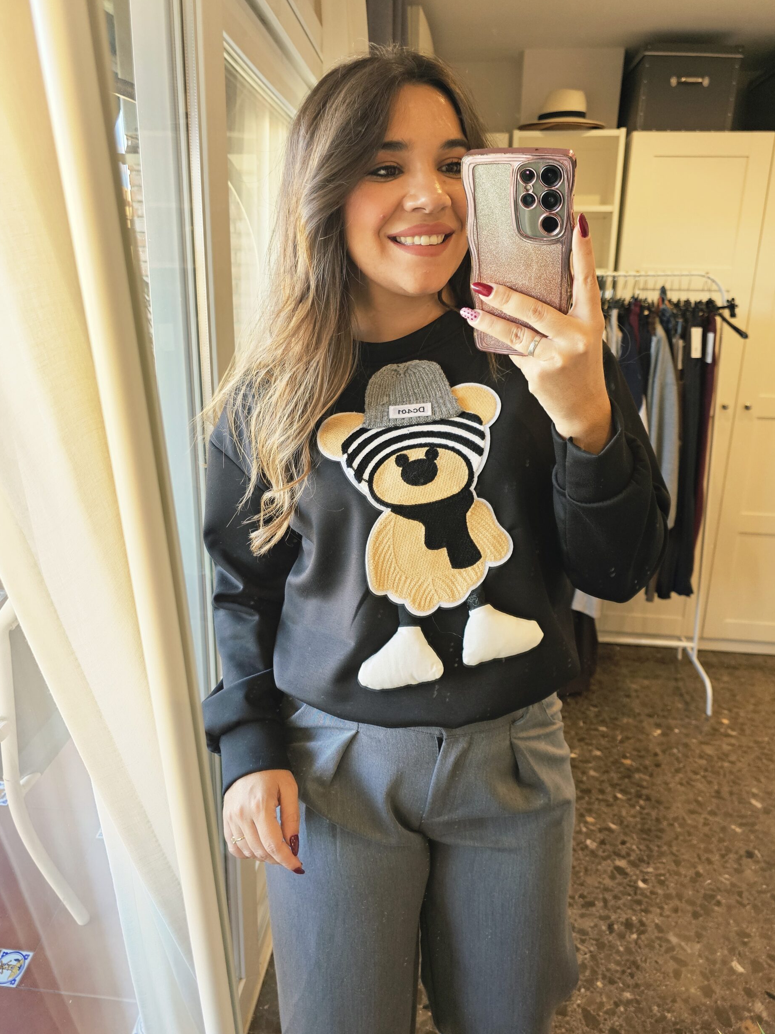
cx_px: 394
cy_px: 509
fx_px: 716
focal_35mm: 24
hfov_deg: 56.8
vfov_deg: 71.6
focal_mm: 6.3
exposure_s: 1/200
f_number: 1.7
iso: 400
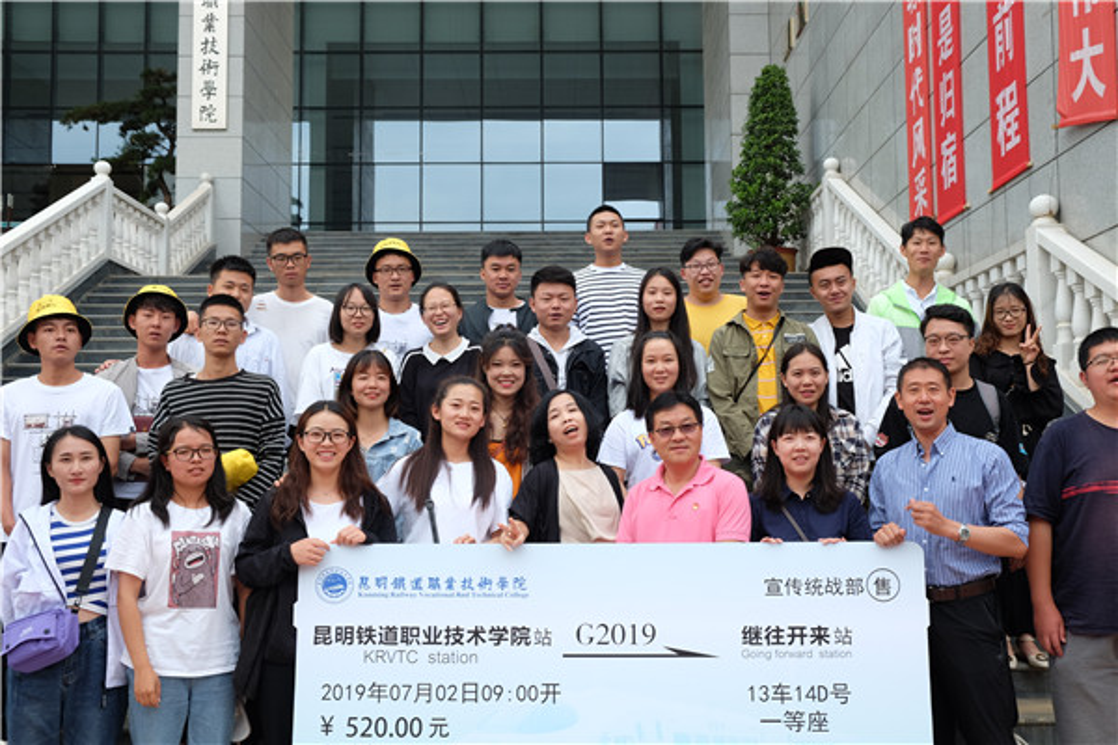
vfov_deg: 36.9
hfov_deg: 53.1
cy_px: 372
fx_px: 1118
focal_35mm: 36
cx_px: 559
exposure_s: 1/170
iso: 250
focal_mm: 24.3
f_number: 5.6
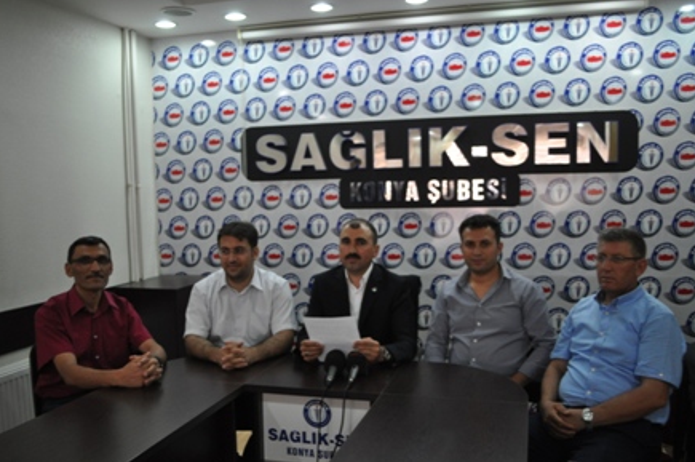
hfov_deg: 55.8
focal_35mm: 34
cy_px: 237
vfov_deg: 38.8
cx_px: 353
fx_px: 656
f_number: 3.8
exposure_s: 1/60
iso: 800
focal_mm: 22
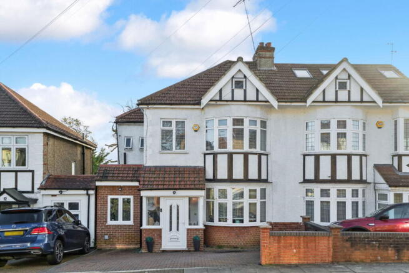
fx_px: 375
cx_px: 204
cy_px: 136
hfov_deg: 57.2
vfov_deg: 40.0
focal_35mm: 33
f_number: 6.3
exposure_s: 1/1000
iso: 1600
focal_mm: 33
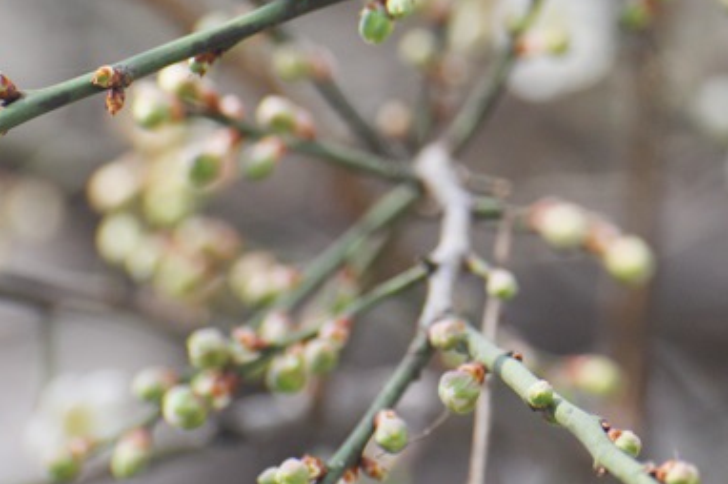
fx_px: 10367
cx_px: 632
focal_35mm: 513
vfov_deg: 2.7
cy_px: 30
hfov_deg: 4.0
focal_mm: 155
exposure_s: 1/640
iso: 200
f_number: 6.3
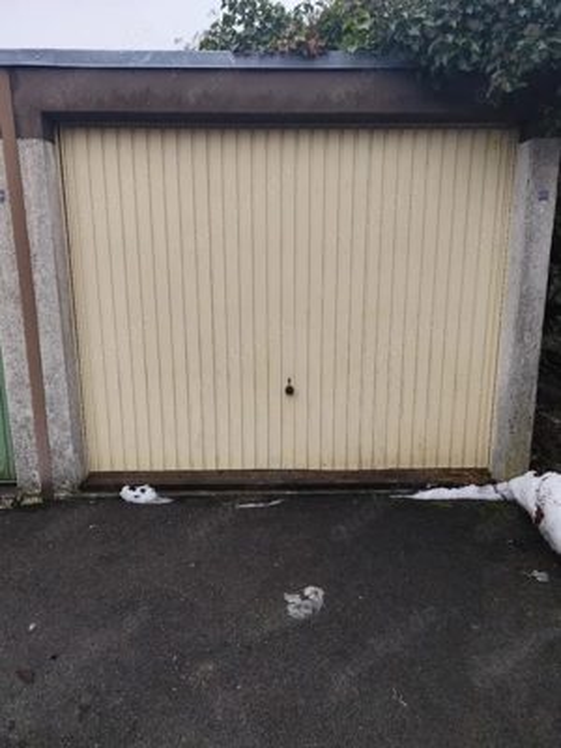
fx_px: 497
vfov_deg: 73.9
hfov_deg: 58.9
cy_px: 374
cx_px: 280
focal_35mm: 23
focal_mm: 6.14
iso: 80
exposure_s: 1/100
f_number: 1.65
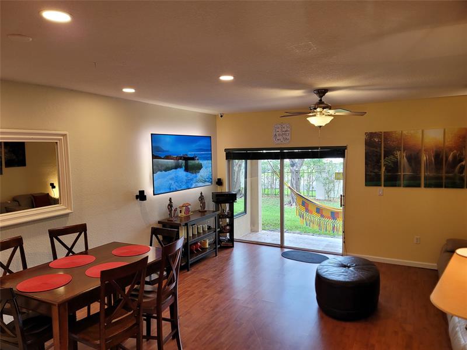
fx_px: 337
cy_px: 175
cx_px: 234
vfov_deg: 54.9
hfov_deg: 69.4
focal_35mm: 25
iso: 100
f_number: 1.8
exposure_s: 1/120
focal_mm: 7
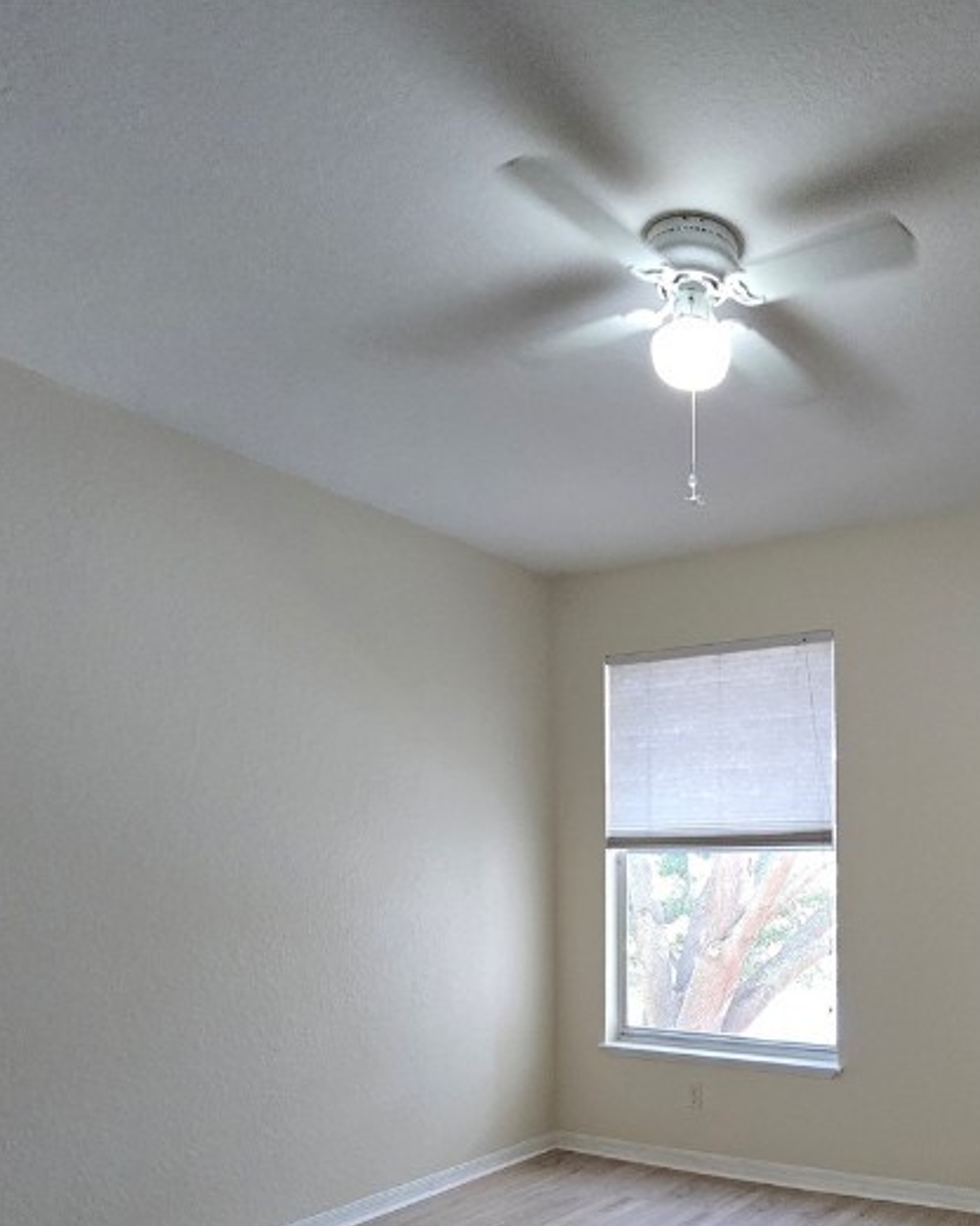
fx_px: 906
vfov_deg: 64.6
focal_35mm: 25
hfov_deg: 52.0
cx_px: 825
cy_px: 896
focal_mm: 2.2
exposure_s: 1/100
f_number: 2.2
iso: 320
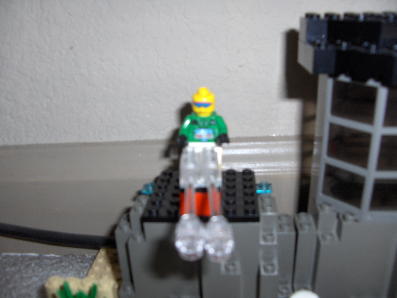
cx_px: 198
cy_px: 149
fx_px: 401
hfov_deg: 52.6
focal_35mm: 35
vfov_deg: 40.7
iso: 100
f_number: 2.6
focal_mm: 5.8
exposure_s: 1/60
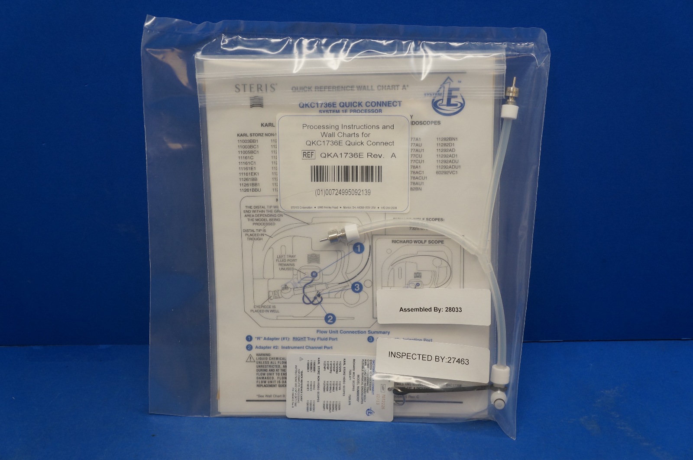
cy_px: 230
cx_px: 346
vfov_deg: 29.8
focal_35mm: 45
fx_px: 865
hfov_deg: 43.6
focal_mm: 30
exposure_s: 1/125
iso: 400
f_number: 5.6
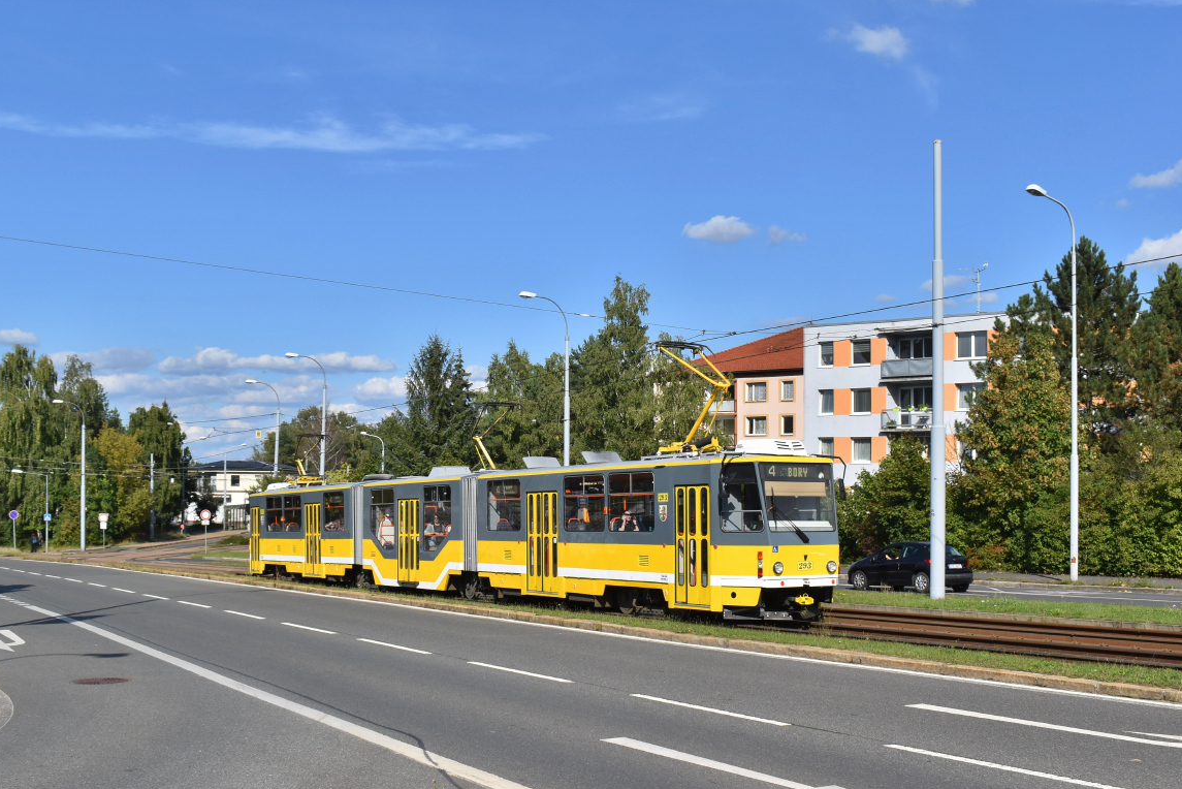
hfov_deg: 45.8
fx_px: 1398
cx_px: 567
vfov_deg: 31.5
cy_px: 413
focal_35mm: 43
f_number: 8
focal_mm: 25
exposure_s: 1/1250
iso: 320
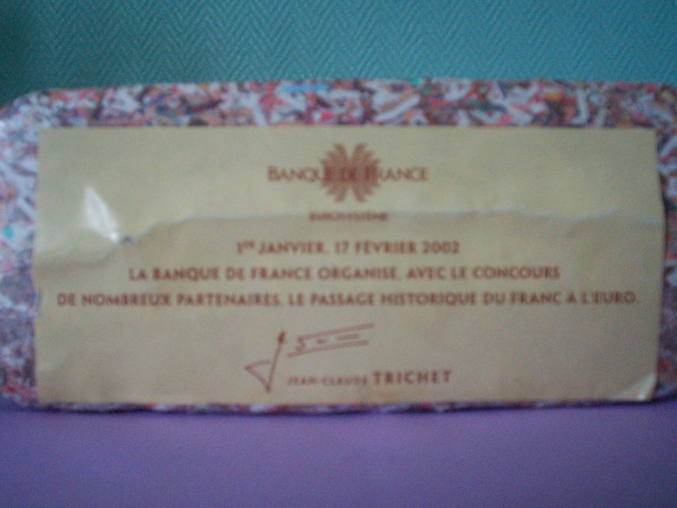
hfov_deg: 51.4
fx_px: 704
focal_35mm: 36
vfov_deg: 39.7
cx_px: 338
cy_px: 254
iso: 284
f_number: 4.5
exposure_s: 1/8
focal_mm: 5.9
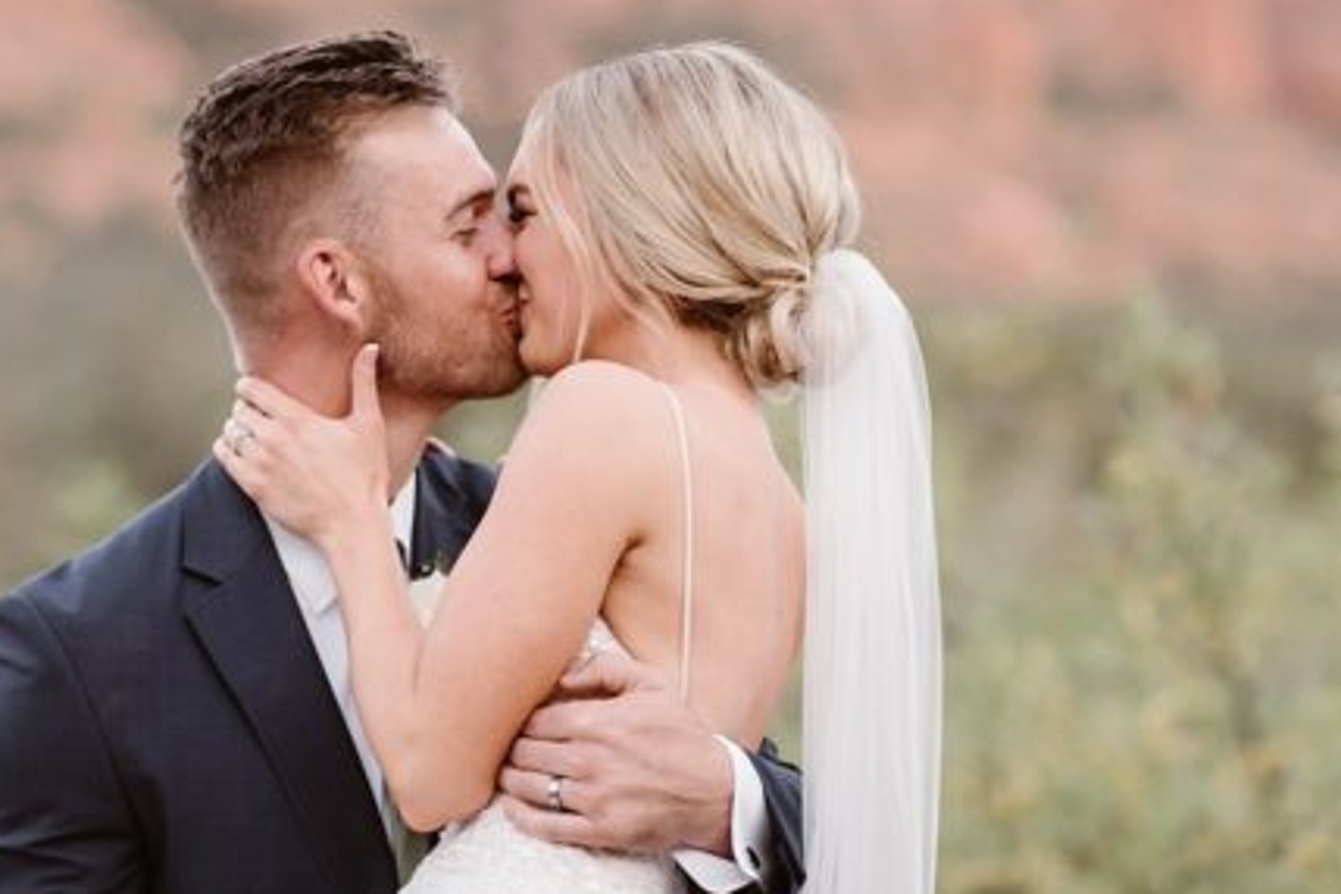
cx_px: 663
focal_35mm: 203
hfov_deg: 10.1
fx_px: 7561
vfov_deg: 6.8
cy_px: 103
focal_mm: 85
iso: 400
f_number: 2
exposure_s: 1/500
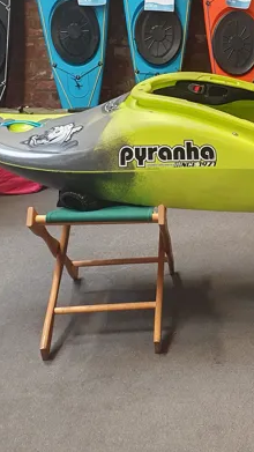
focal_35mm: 58
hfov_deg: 20.3
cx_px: 232
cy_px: 118
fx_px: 694
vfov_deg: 35.3
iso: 250
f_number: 2.4
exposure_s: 1/50
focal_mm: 4.32
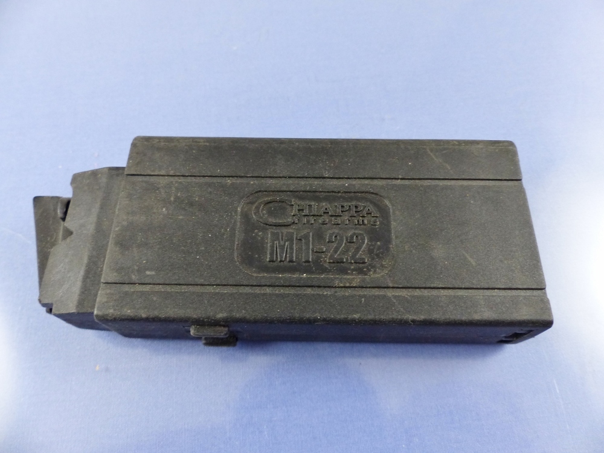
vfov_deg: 54.9
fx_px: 436
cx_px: 302
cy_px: 226
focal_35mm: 25
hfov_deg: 69.4
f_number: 2.8
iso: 250
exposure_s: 1/60
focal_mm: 4.5
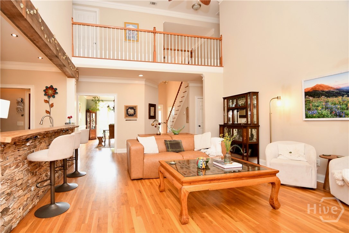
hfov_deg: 100.4
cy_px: 116
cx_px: 174
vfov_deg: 77.3
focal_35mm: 15
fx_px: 145
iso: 560
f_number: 4
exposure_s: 1/60
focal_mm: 10
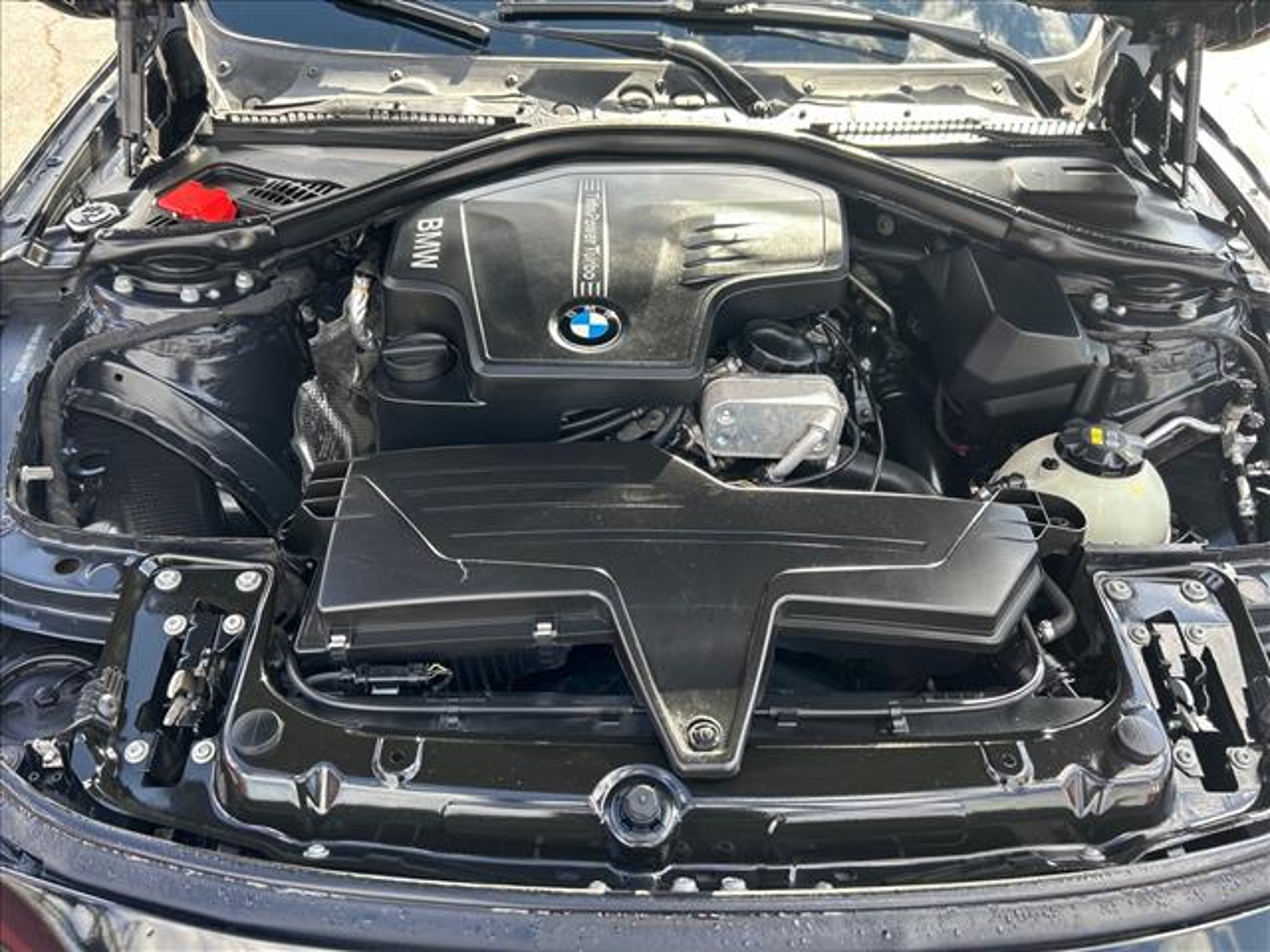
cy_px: 476
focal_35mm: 26
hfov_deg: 67.3
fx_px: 954
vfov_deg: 53.1
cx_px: 635
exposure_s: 1/246
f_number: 1.5
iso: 50
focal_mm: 5.7
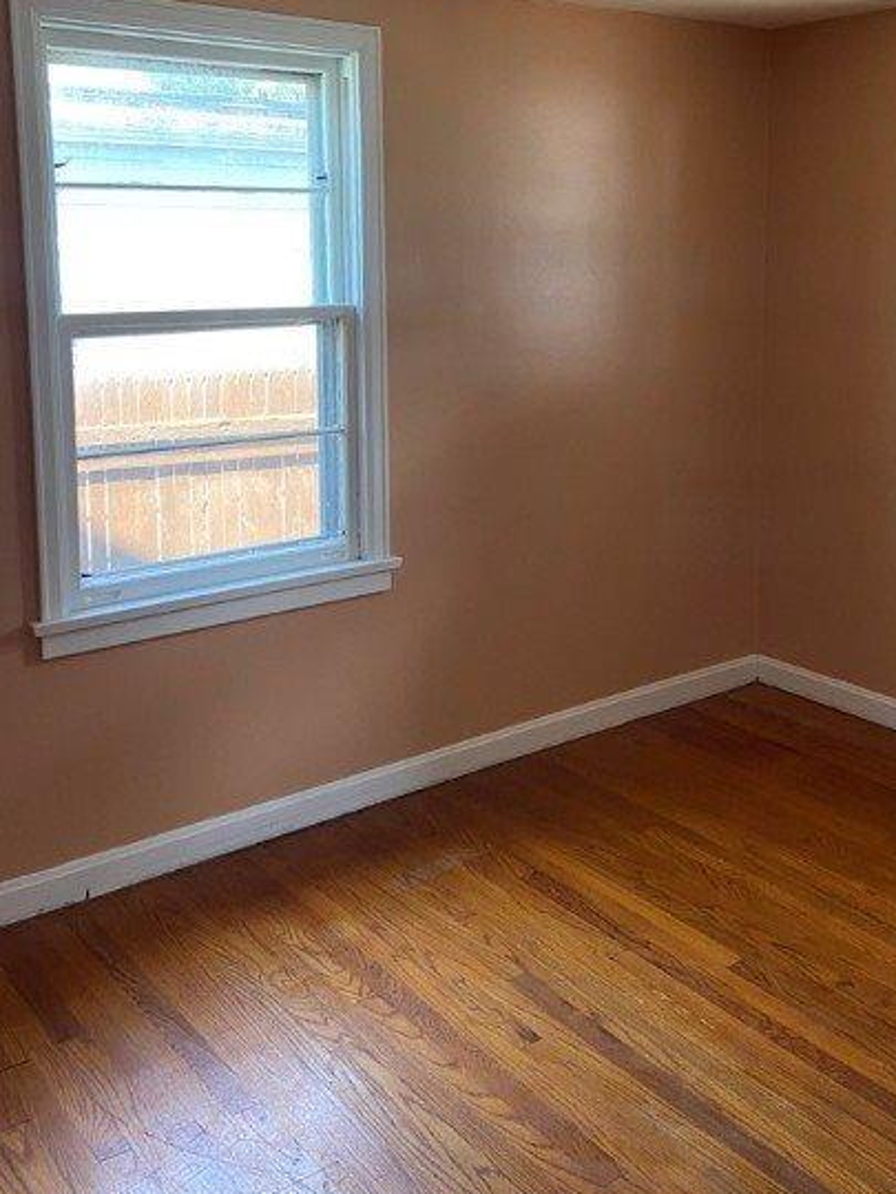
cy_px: 405
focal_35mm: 37
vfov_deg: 49.3
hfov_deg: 38.6
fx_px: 1277
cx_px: 478
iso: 125
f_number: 1.8
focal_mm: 4.25
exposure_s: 1/81
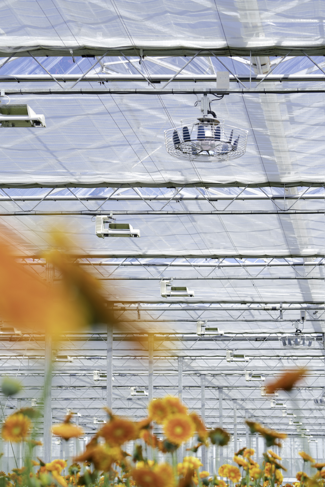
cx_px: 162
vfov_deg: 22.4
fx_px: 1232
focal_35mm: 91
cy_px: 244
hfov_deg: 15.0
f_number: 6.3
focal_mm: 91
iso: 320
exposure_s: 1/1600
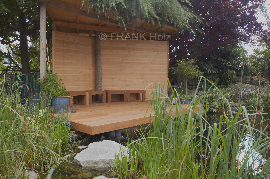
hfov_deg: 67.5
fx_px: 202
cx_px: 135
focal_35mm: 27
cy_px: 90
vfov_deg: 47.8
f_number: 8
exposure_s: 1/50
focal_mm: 18
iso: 200
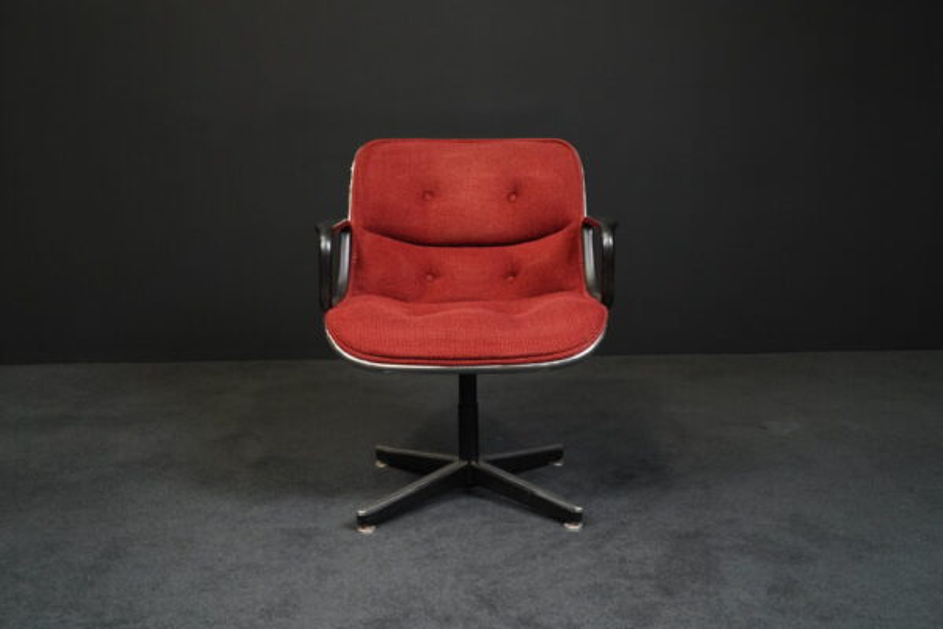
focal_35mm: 40
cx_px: 472
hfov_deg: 48.5
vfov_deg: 33.4
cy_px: 314
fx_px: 1048
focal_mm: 40
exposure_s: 1/100
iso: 5000
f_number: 7.1
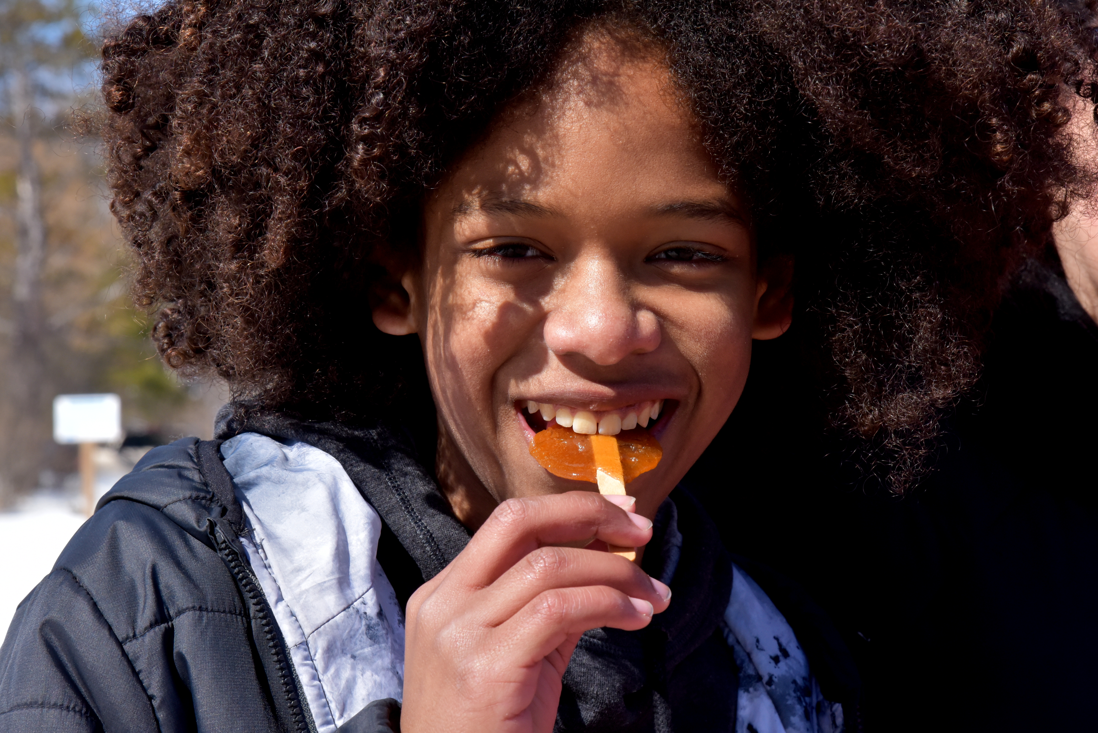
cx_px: 549
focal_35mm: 105
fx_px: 3204
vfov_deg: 13.1
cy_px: 366
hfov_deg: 19.4
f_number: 16
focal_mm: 105
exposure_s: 1/1000
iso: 2000
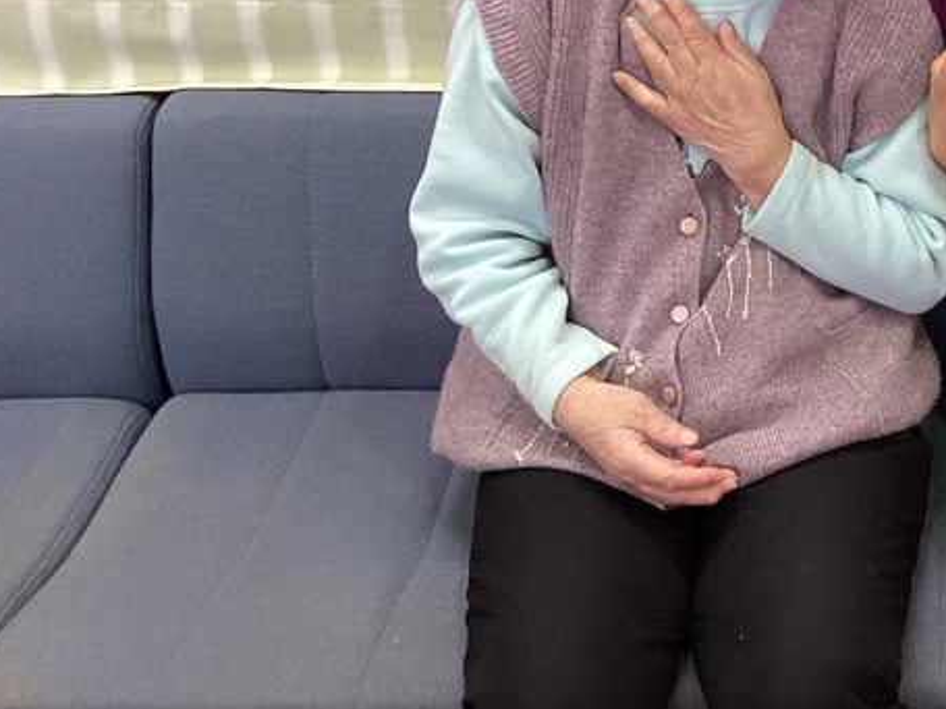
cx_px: 958
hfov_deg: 26.9
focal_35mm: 68
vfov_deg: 20.9
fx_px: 1858
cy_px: -6
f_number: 2.4
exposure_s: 1/60
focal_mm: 3.3
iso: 250
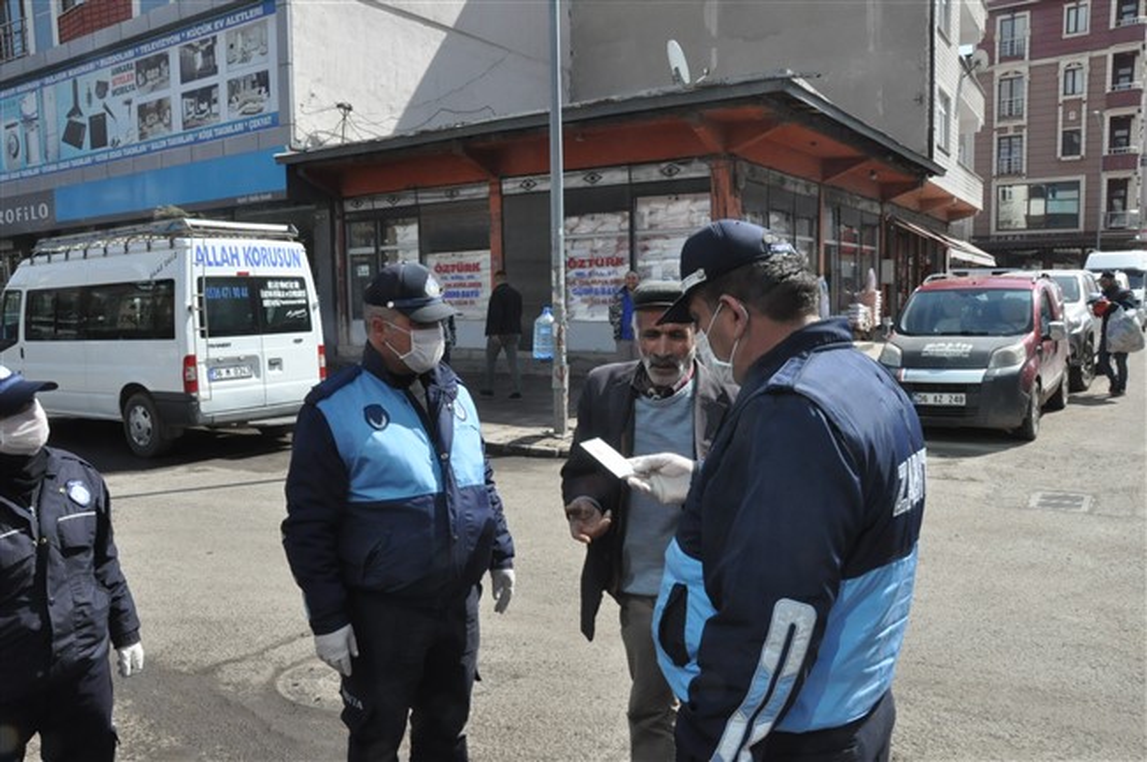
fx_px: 859
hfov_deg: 67.4
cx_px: 574
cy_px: 381
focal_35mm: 27
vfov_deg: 47.8
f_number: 22
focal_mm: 18
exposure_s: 1/500
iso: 2000
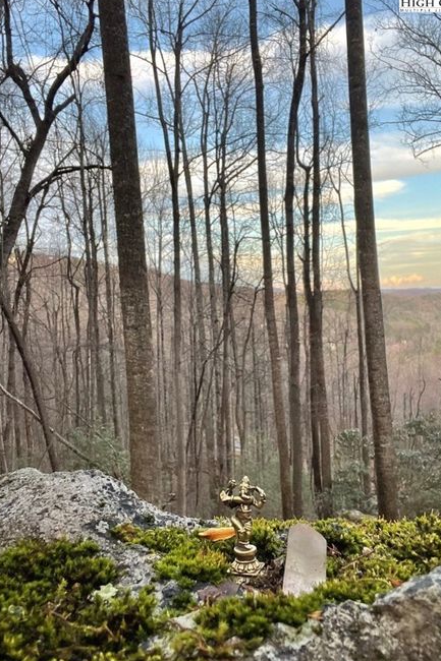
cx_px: 246
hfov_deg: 41.0
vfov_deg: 58.7
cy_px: 326
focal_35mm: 32
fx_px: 588
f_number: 2.2
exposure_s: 1/121
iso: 50
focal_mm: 2.71
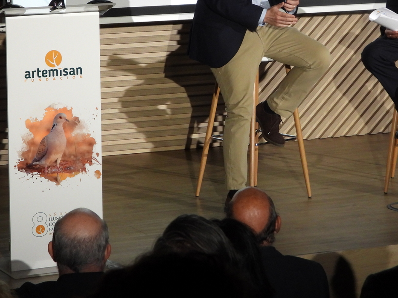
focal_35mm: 156
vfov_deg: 9.5
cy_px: 60
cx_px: 241
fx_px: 1794
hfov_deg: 12.7
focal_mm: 17.5
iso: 400
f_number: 3.5
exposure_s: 1/50
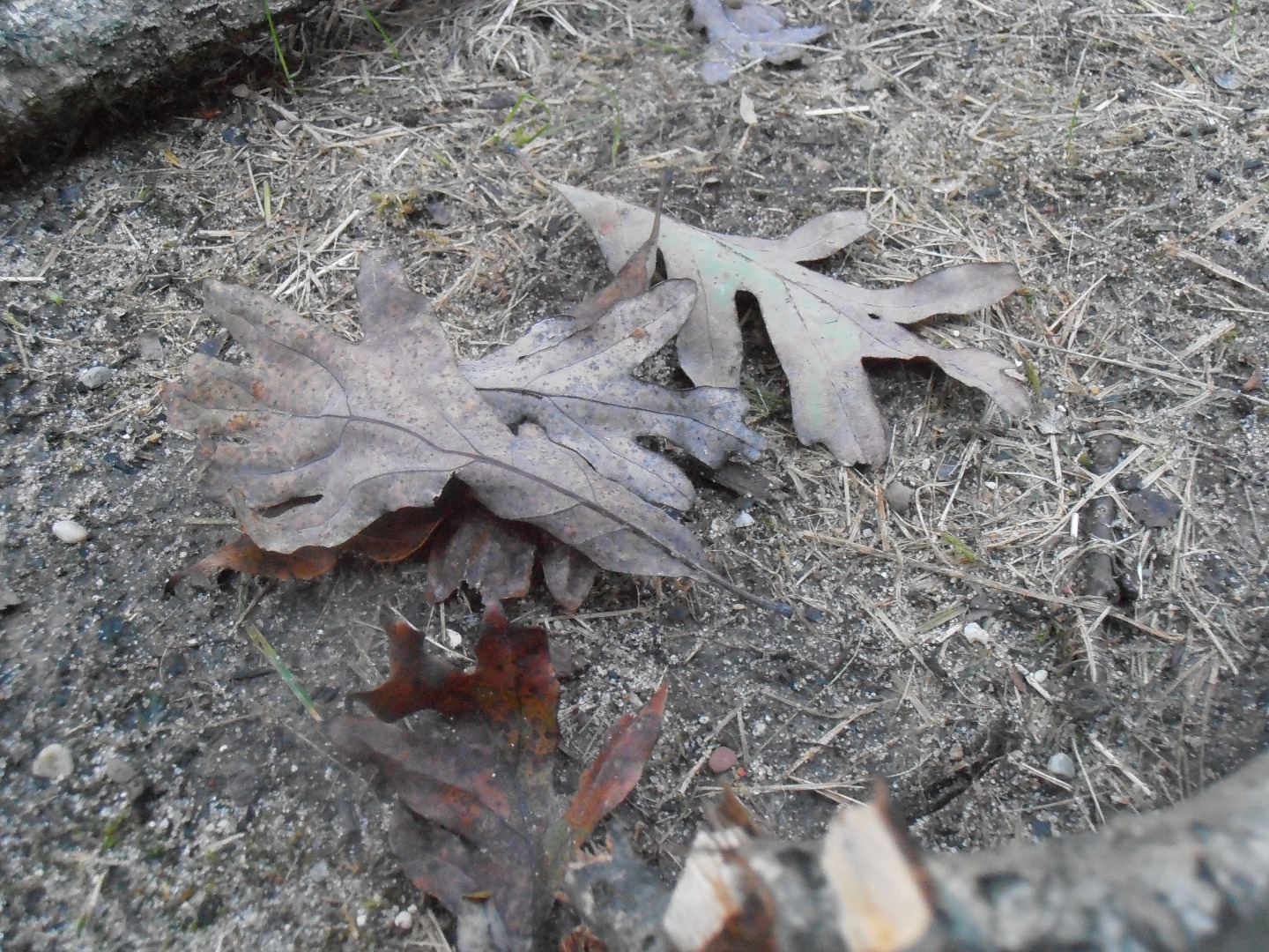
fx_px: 1356
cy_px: 476
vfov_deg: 38.7
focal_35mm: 37
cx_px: 634
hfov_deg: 50.1
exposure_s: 1/100
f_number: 3.9
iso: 800
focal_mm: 6.61
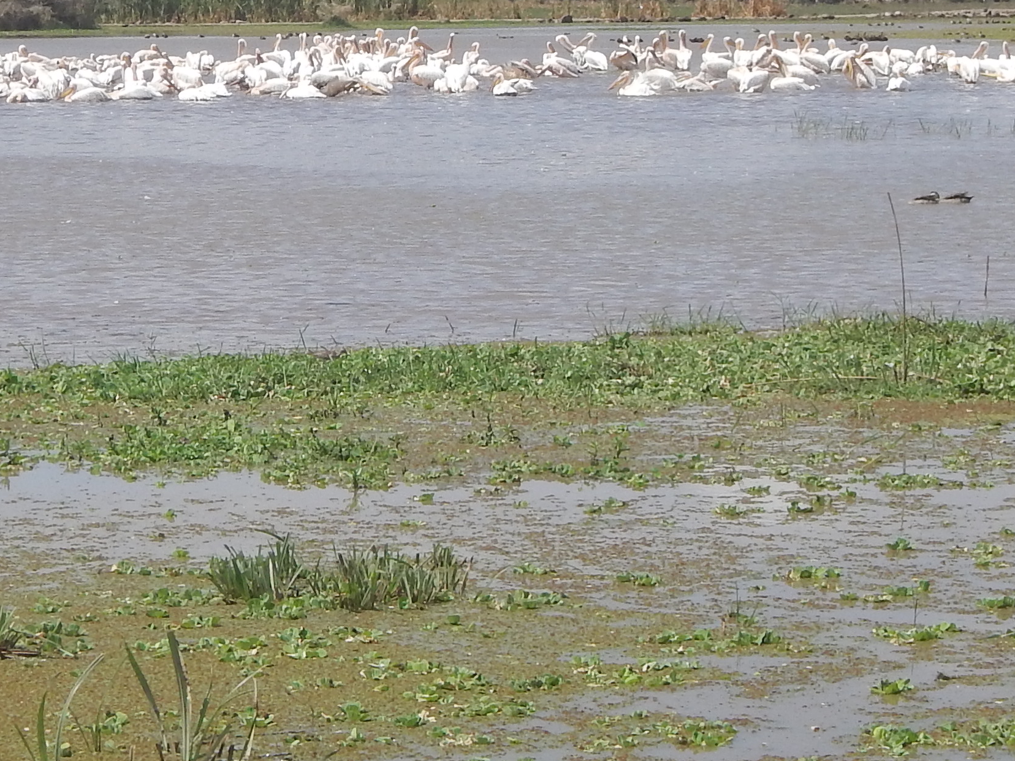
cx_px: 312
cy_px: 90
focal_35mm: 167
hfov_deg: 11.8
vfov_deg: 8.9
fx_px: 4897
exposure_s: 1/1250
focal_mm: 10.8
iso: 125
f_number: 4.2
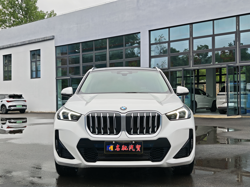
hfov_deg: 41.2
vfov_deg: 31.5
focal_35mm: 46
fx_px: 332
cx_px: 125
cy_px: 94
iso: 50
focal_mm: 6.55
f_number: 1.62
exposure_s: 1/968
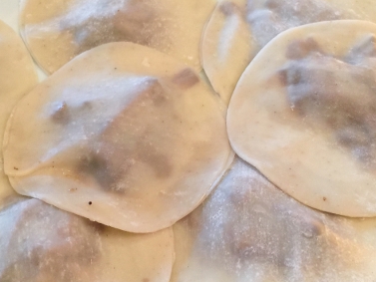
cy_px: 163
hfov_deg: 38.1
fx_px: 543
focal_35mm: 50
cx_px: 161
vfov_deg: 29.1
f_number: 2.2
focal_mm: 4.15
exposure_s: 1/30
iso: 50
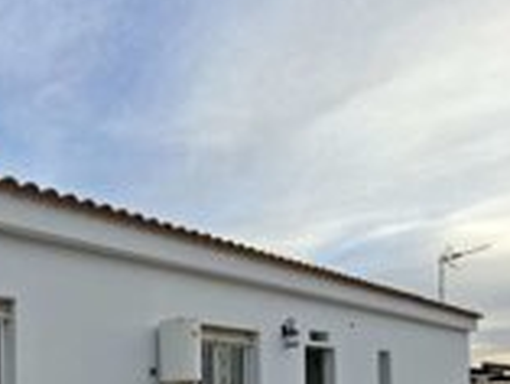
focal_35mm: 32
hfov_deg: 51.3
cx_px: 67
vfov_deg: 37.6
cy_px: 413
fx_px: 472
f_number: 2.2
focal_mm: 2.16
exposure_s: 1/135
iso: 50
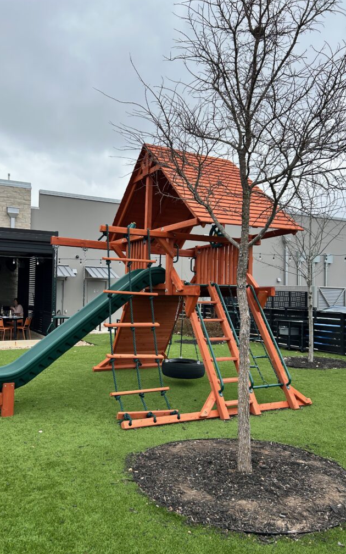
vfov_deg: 66.5
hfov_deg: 44.3
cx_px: 138
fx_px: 422
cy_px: 274
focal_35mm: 28
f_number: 1.5
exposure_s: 1/1511
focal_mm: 5.7
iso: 50
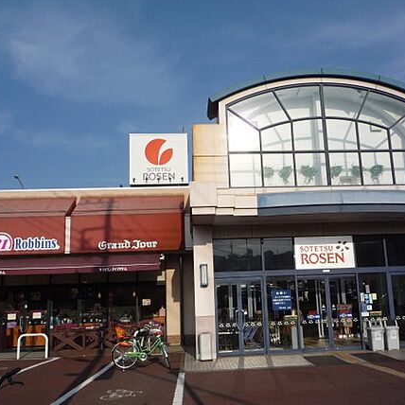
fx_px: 424
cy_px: 216
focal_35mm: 32
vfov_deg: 51.1
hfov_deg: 51.0
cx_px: 220
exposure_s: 1/800
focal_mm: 4.4
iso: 100
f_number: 5.6
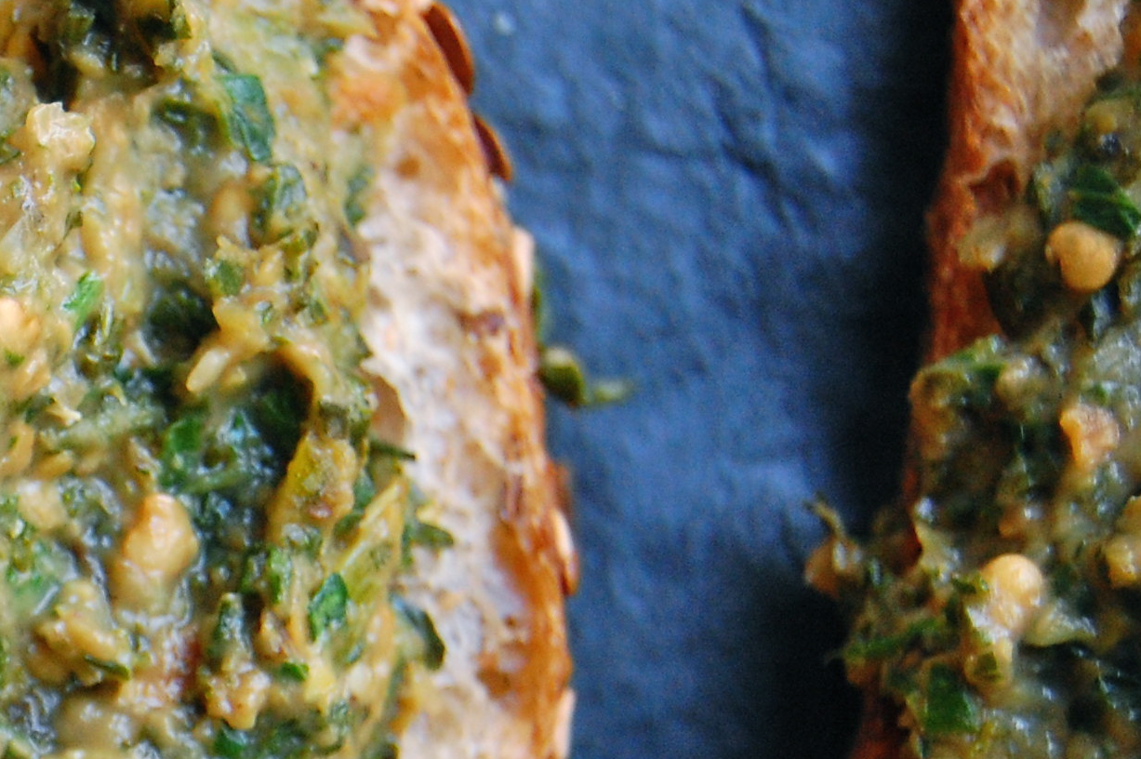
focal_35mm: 202
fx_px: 6404
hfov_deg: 10.1
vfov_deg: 6.8
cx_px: -90
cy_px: 680
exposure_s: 1/160
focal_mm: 55
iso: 800
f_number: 5.6
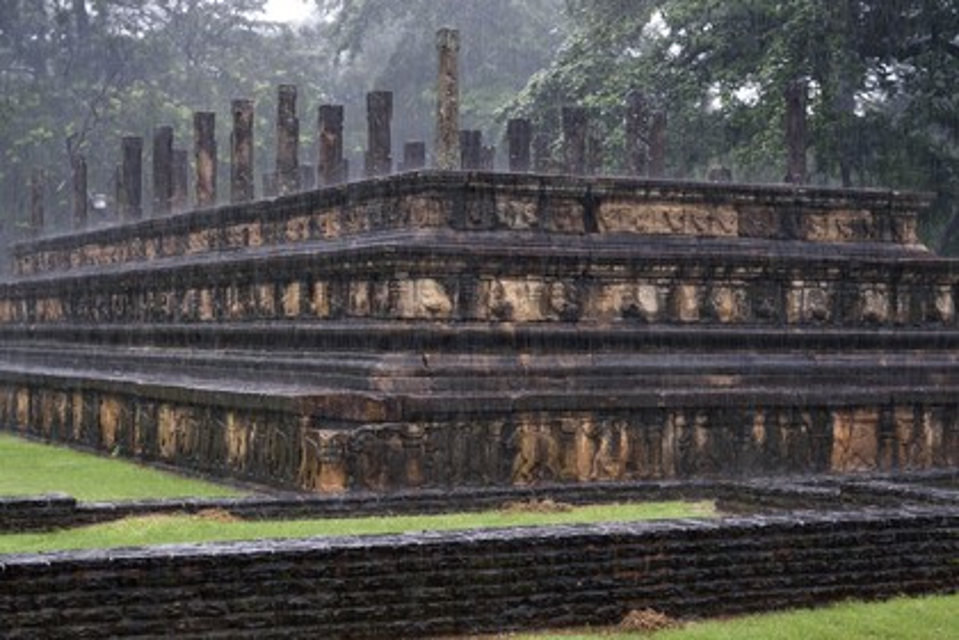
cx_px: 480
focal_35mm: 70
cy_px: 320
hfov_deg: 28.8
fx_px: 1865
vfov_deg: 19.5
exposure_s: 1/100
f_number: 5
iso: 800
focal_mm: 70
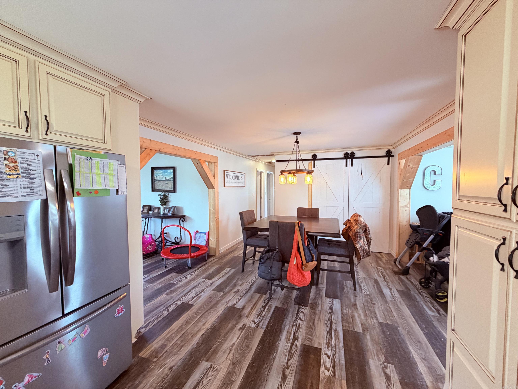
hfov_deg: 102.1
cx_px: 259
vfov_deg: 85.7
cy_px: 194
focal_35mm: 14
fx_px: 209
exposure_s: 1/60
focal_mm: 2.22
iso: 320
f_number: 2.2
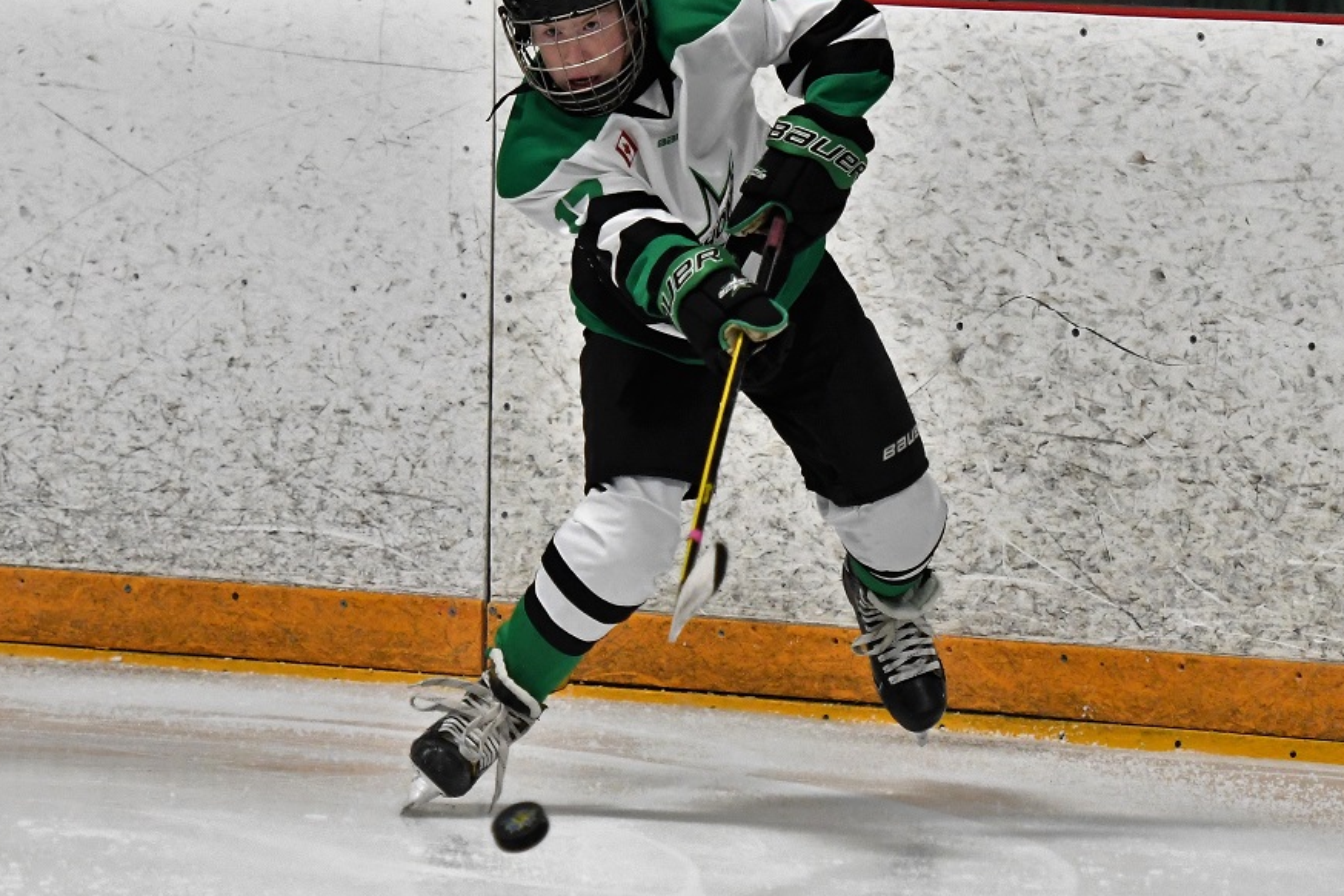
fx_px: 9170
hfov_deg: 8.4
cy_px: 385
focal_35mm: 246
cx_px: 755
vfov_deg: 5.6
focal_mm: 135
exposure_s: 1/1000
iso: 3200
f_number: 2.8
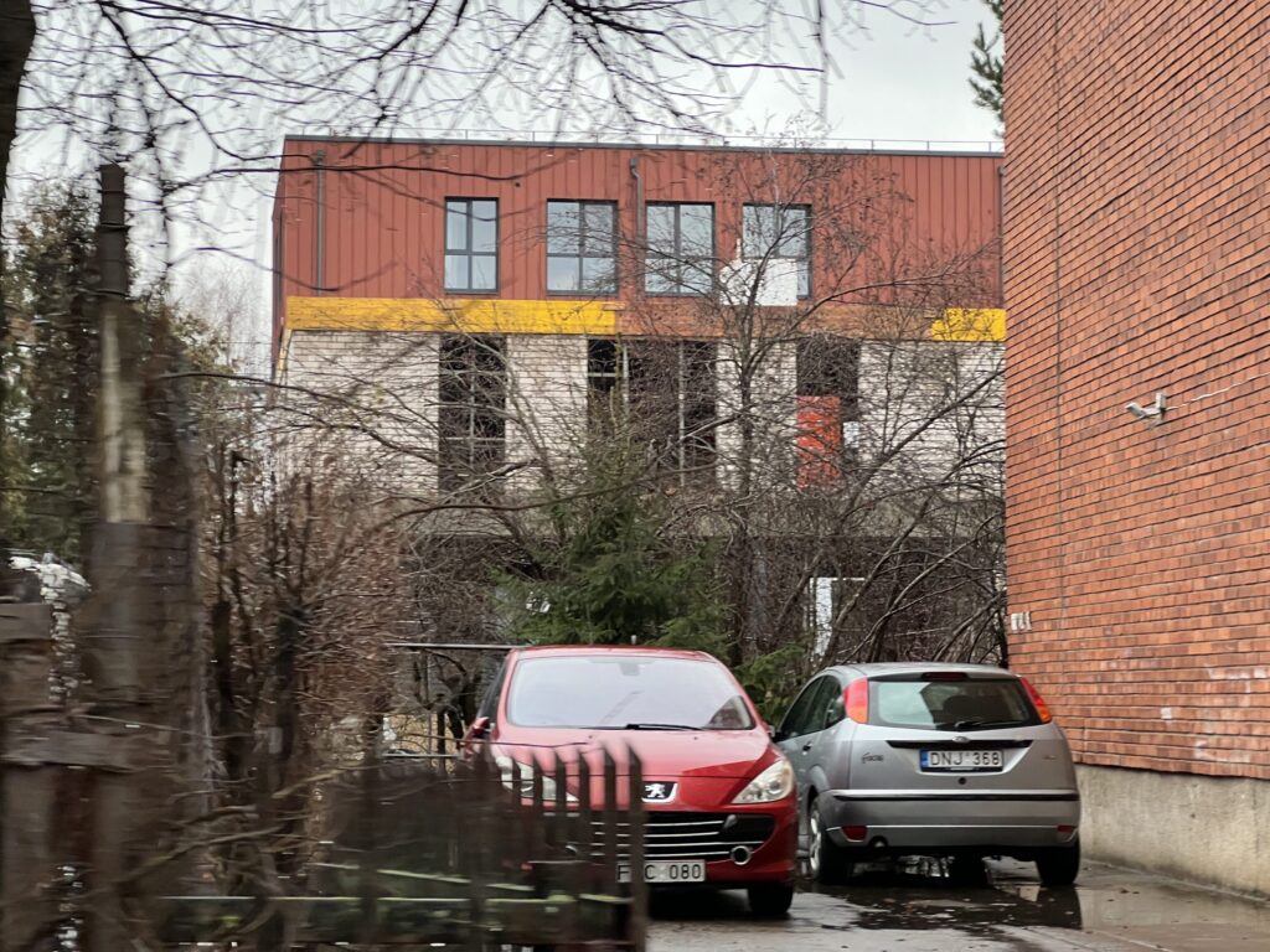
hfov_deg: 25.3
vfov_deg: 19.1
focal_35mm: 77
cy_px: 476
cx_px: 635
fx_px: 2825
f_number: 2.8
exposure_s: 1/65
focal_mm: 9
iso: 200
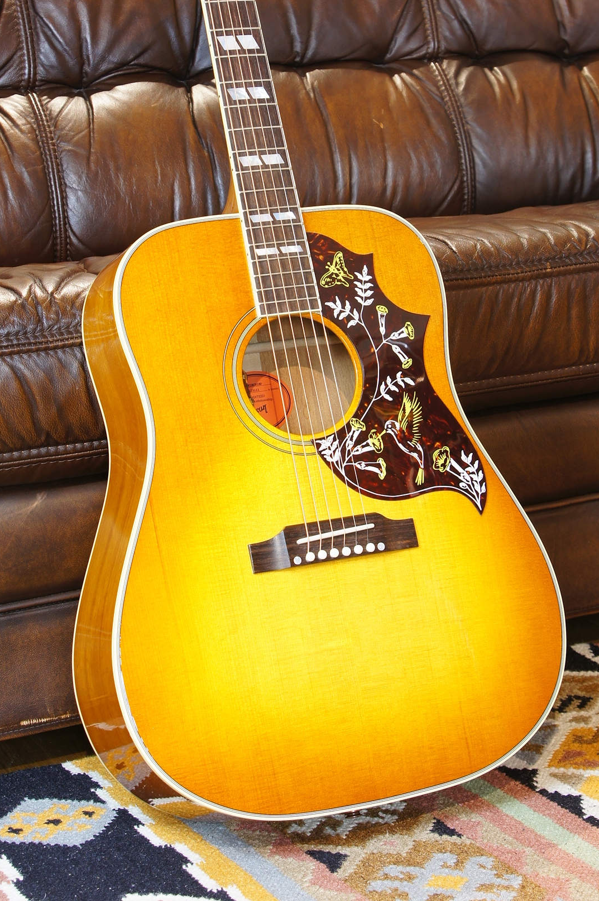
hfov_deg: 16.0
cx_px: 333
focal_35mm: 85
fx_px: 2126
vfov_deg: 23.8
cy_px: 267
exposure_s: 1/3
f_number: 7.1
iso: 100
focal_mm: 40
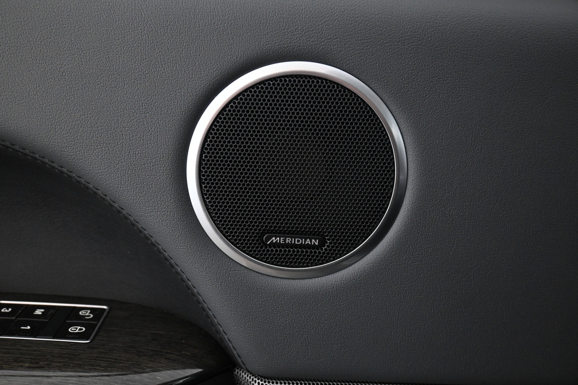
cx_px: 289
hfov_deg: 55.1
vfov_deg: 38.4
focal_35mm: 34
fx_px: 554
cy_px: 192
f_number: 4.2
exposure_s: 1/40
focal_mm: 23
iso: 2500
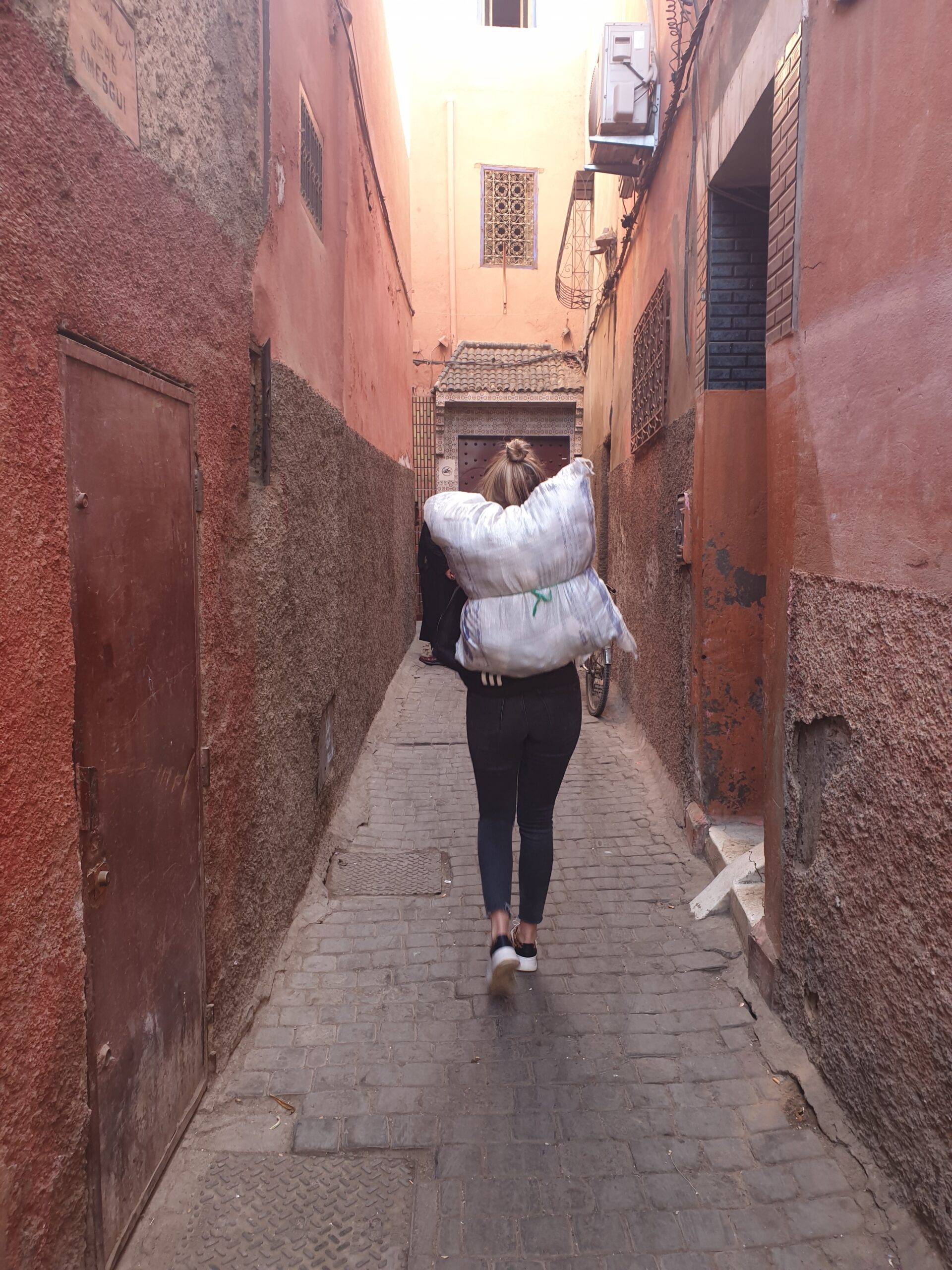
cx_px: 476
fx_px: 953
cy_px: 635
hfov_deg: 53.1
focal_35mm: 26
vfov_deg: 67.3
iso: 50
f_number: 2.4
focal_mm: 4.3
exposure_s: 1/50
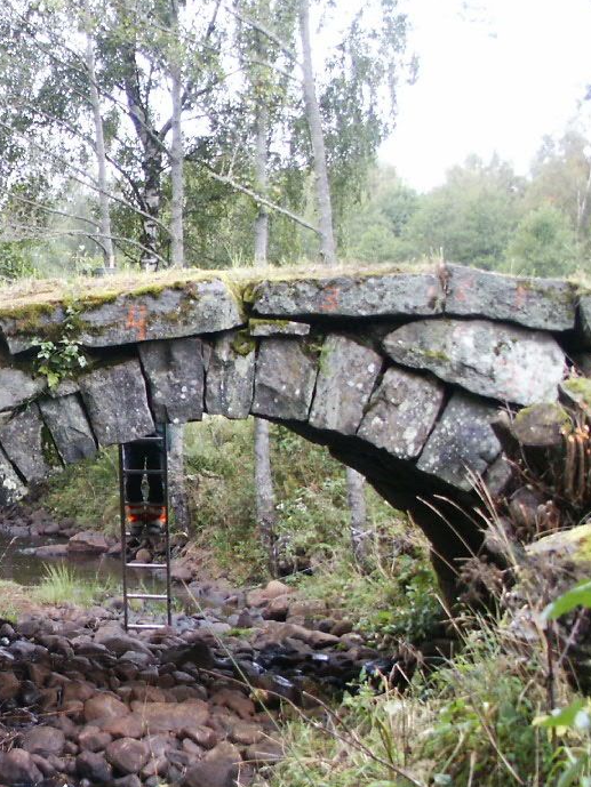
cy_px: 415
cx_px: -134
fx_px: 1479
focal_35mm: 65
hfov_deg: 20.9
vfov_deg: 29.8
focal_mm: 7.18
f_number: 3
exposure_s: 1/45
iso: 160
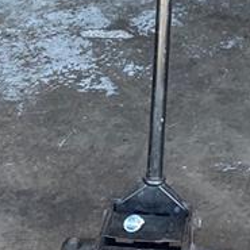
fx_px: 1217
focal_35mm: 149
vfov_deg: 10.3
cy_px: -331
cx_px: 234
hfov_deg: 11.6
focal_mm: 4.25
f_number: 1.8
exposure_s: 1/120
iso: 80
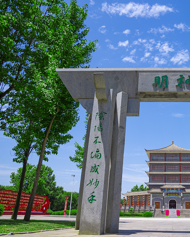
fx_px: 239
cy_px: 119
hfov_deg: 40.4
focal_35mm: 34
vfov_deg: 52.8
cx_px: 168
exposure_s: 1/100
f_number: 10
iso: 50
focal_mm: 24
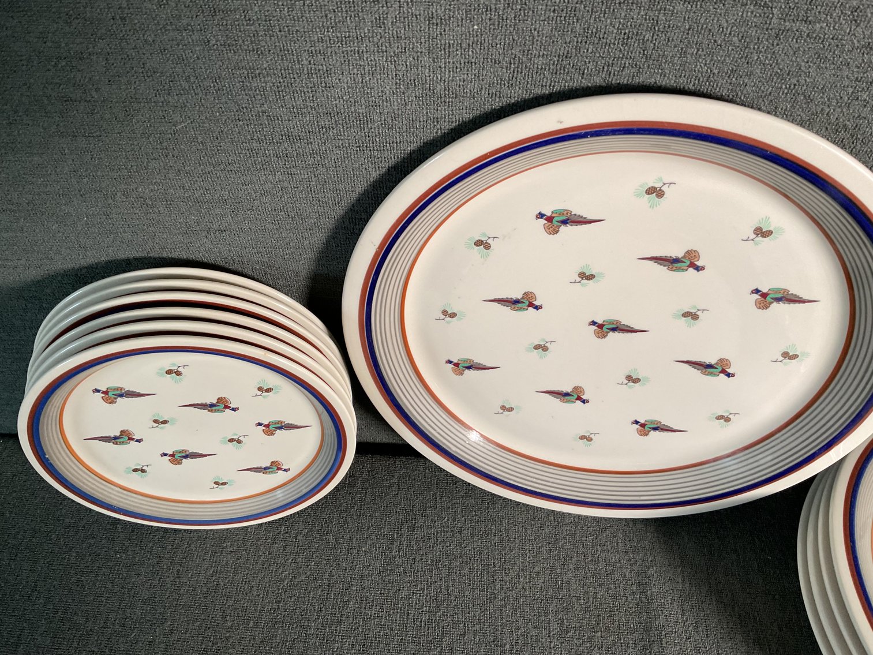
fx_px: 731
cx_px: 436
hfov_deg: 61.7
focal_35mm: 29
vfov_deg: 48.2
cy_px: 328
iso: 64
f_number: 1.8
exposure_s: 1/60
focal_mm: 3
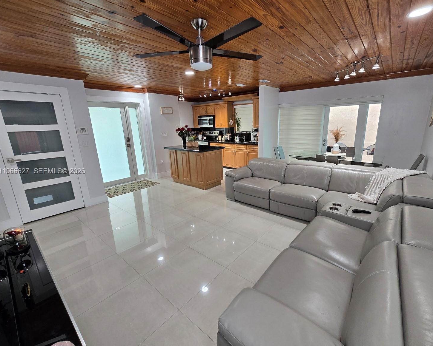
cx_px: 231
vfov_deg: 88.0
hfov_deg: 100.6
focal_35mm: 14
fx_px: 179
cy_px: 172
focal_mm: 2.2
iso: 125
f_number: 2.2
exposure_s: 1/60
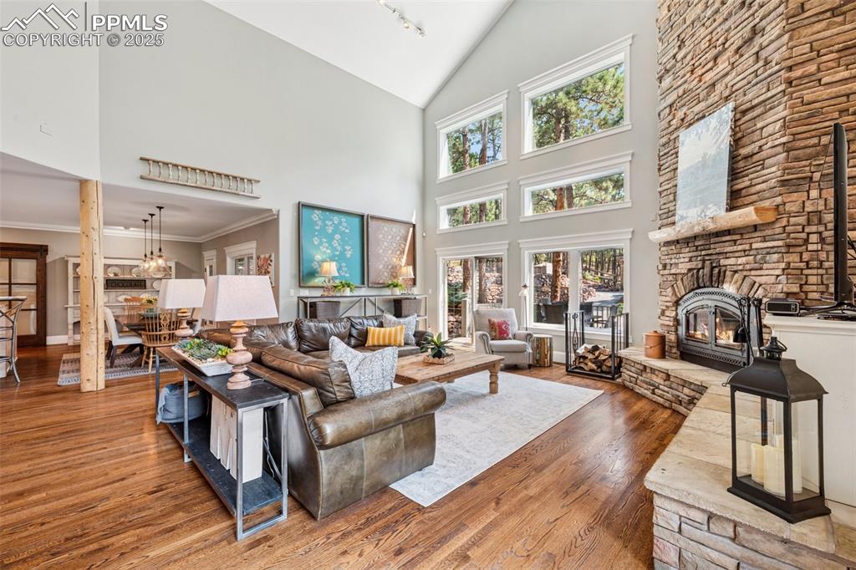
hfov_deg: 100.4
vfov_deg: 77.3
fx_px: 357
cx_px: 428
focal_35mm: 15
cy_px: 285
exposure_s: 1/2
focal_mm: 15
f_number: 11
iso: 100
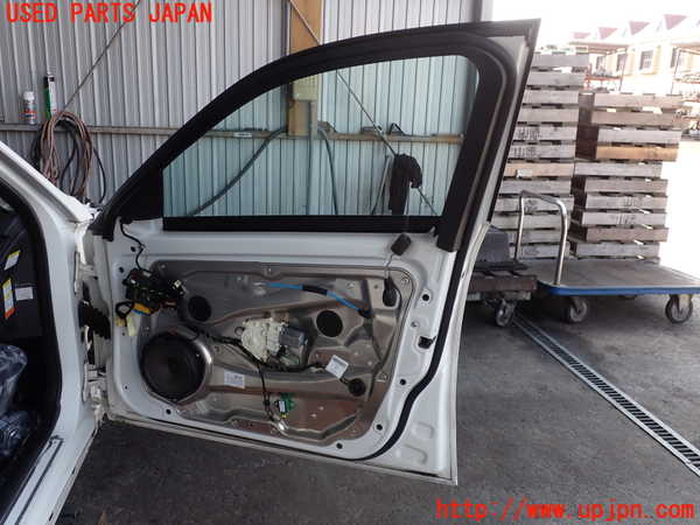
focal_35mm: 30
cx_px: 350
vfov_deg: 46.8
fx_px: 607
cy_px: 262
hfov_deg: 60.0
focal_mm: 5.4
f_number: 3.2
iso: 100
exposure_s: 1/160
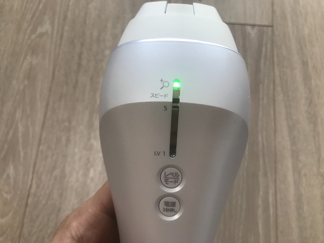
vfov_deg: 49.7
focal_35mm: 28
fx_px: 262
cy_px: 122
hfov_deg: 63.4
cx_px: 162
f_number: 1.8
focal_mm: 3.99
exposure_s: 1/120
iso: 25
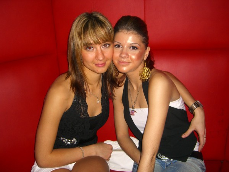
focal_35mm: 38
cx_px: 114
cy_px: 86
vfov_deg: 37.7
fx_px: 251
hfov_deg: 49.0
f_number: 2.8
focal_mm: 7.9
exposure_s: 1/60
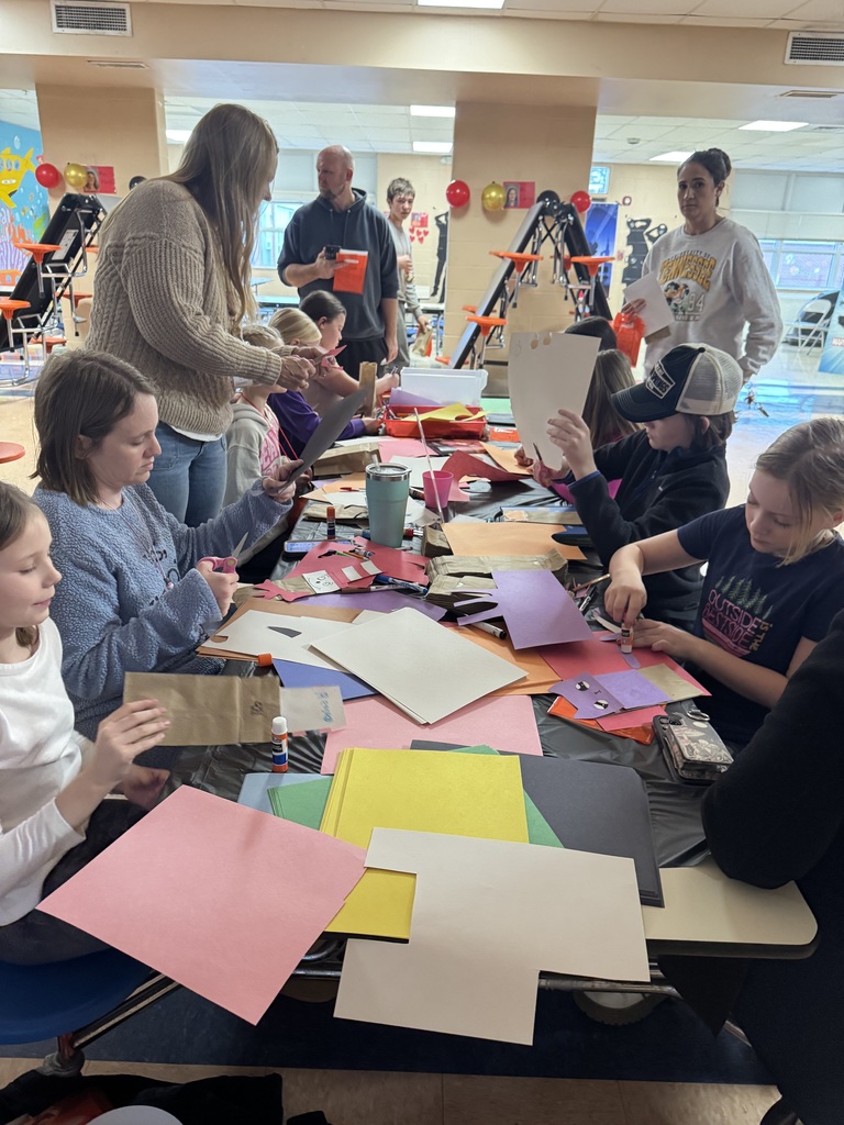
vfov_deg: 71.6
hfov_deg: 56.8
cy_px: 562
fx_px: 780
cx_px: 422
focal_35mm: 24
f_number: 1.78
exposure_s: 1/60
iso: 400
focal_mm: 6.76
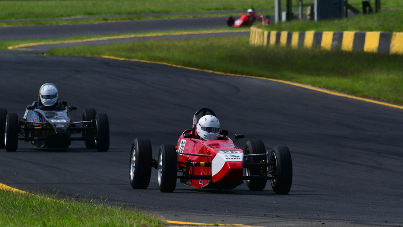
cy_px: 113
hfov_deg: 2.9
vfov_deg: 1.6
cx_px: 202
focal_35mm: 756
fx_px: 8079
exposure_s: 1/640
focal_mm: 480
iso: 250
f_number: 11
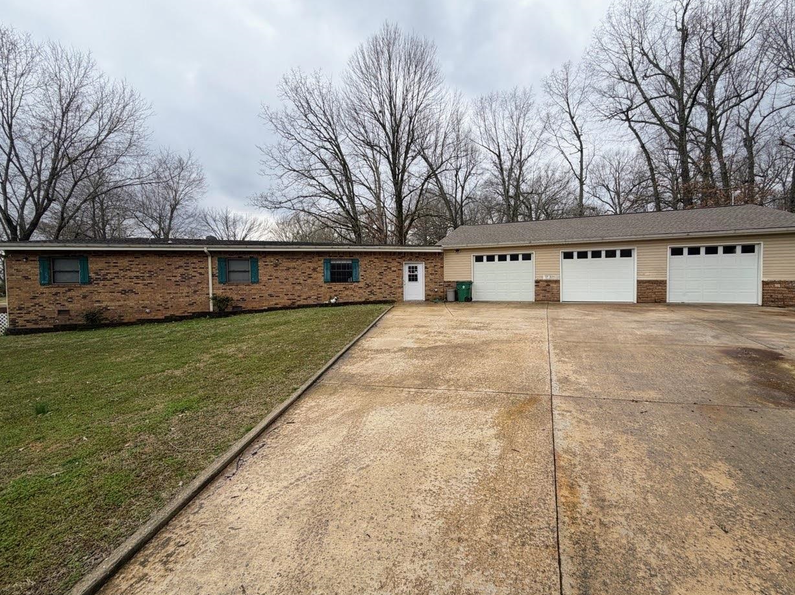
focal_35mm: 15
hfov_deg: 98.1
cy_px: 297
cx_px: 415
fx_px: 344
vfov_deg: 81.7
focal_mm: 2.22
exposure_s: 1/502
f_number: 2.2
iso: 50
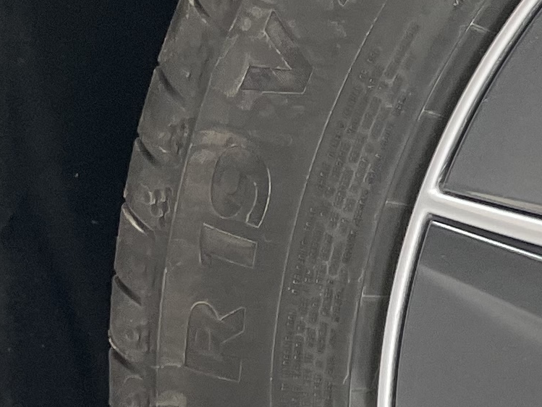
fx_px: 2192
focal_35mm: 140
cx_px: 1232
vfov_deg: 10.5
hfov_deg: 11.9
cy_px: 370
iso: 80
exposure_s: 1/100
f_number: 1.6
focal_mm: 4.2
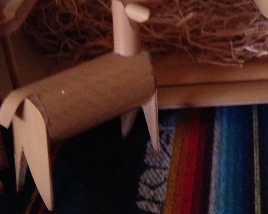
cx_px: 257
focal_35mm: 124
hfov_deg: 15.3
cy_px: -181
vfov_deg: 11.5
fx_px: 983
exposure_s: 1/20
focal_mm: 4.12
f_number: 2.4
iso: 160
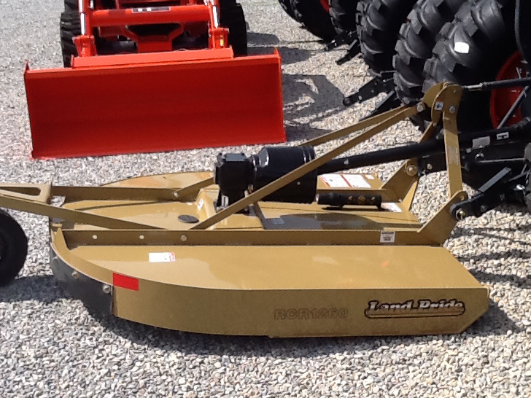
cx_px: 271
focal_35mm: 58
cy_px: 230
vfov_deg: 25.2
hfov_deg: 33.2
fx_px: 890
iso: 40
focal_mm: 2.03
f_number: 2.4
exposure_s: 1/1408
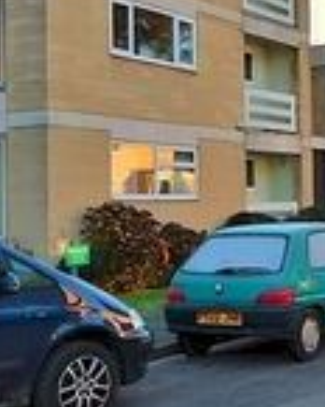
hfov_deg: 20.7
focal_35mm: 68
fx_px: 818
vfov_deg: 27.9
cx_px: 412
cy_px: 173
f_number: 9
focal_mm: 10
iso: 400
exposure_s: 1/160
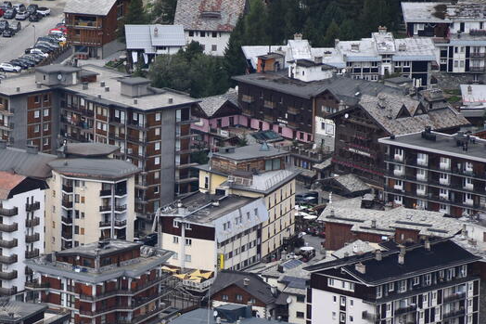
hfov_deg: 3.5
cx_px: 134
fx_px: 7962
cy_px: 302
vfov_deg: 2.3
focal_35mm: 590
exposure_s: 1/500
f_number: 7.1
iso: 200
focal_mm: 200
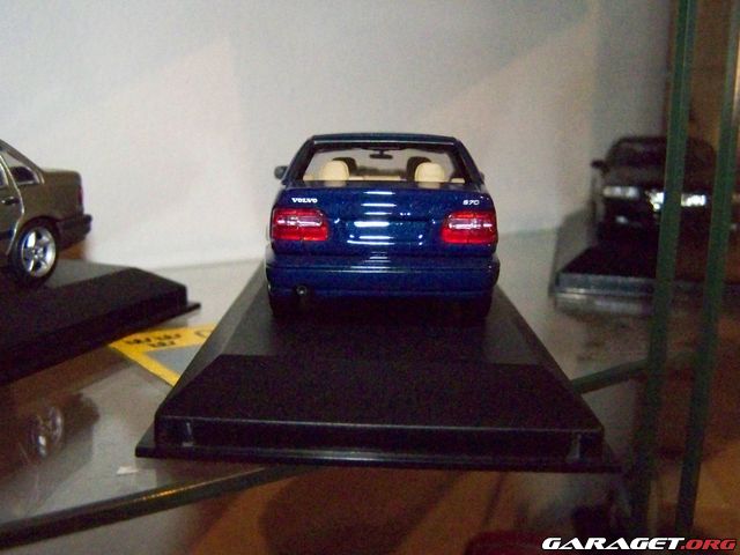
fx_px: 812
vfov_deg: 37.7
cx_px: 370
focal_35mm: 38
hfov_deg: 49.0
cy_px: 278
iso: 1600
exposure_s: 1/125
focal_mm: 6.3
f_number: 2.8
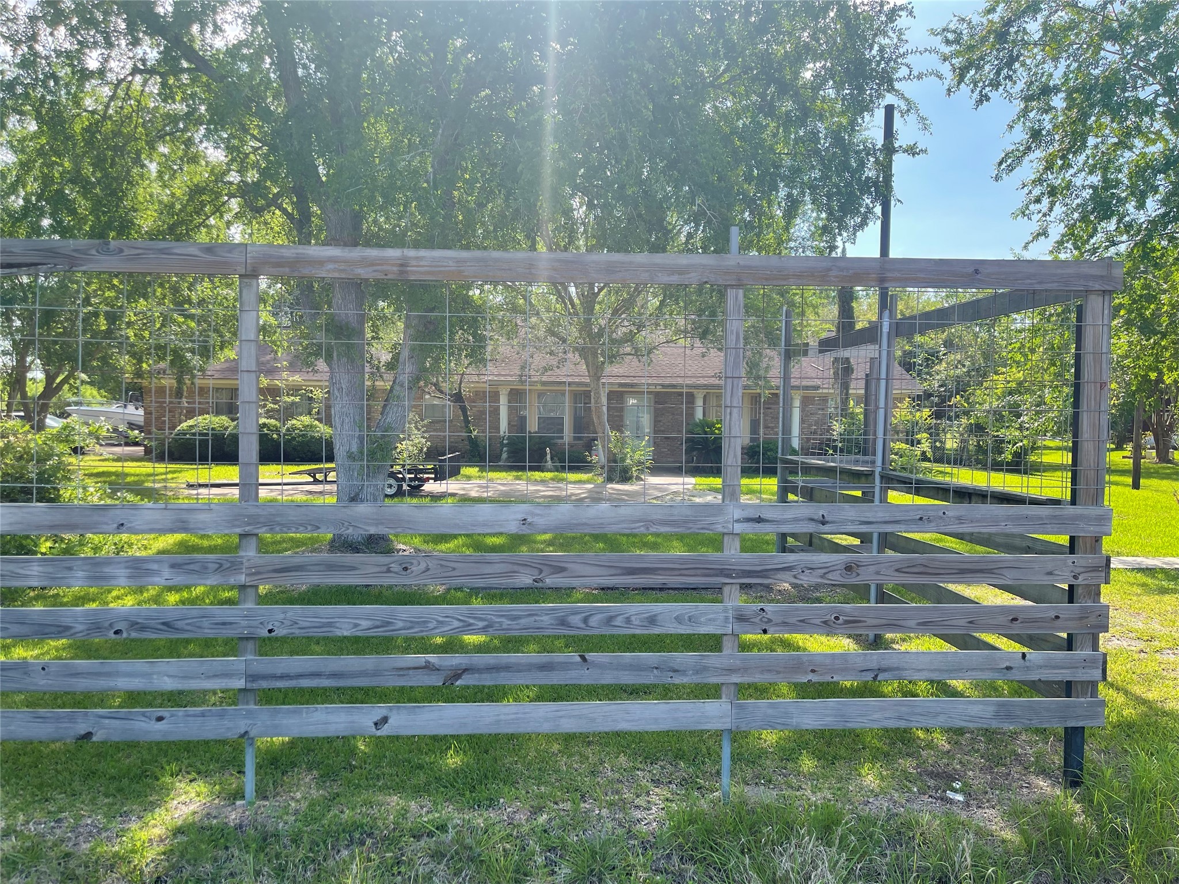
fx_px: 886
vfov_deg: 53.1
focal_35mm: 26
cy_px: 442
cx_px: 590
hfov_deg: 67.3
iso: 32
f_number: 1.6
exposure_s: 1/874
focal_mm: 5.1
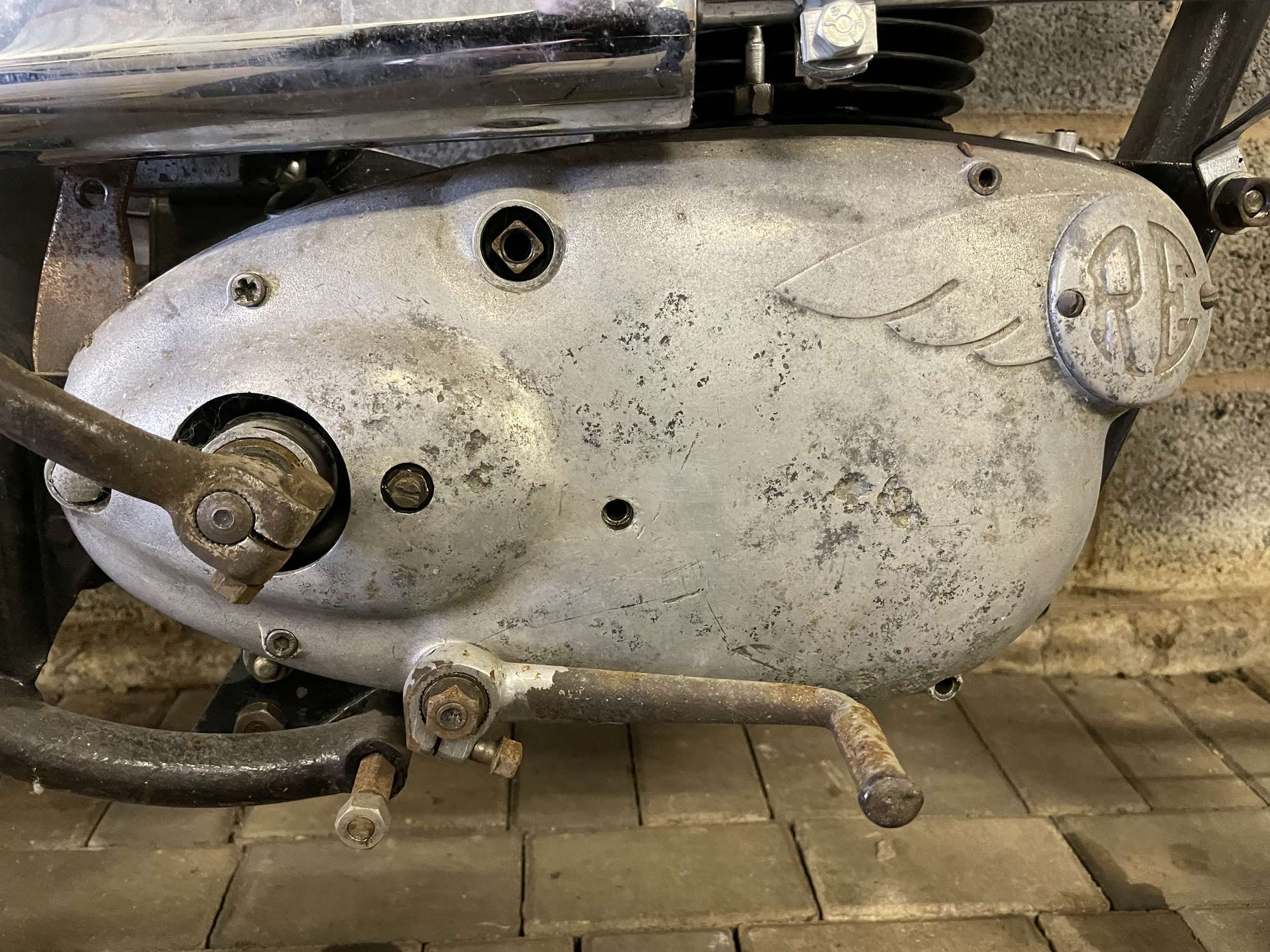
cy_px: 476
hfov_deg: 67.3
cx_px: 635
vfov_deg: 53.1
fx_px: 954
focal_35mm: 26
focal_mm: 4.2
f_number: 1.6
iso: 400
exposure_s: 1/33
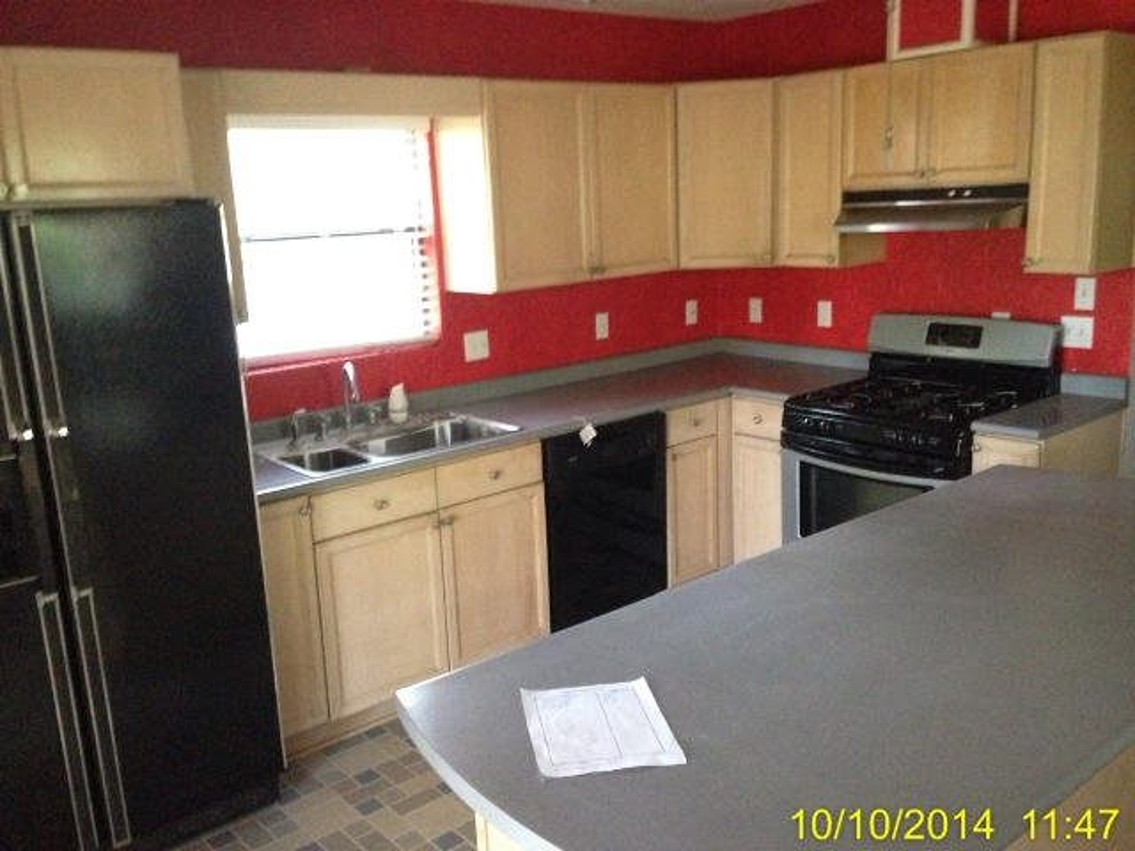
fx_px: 1082
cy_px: 426
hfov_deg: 55.4
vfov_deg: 42.9
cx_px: 568
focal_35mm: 33
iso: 800
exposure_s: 1/15
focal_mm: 4.12
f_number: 2.4
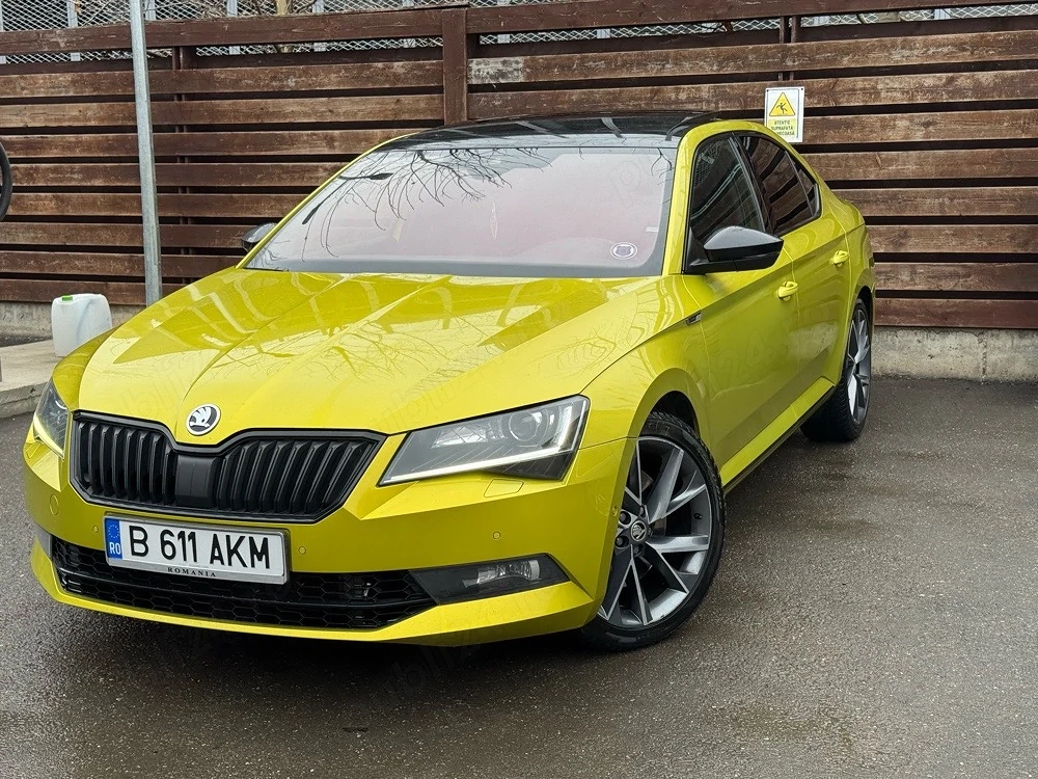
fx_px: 1439
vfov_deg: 30.3
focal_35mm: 48
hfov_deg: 39.7
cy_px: 390
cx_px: 519
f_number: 1.78
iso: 100
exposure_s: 1/769
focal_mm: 6.76
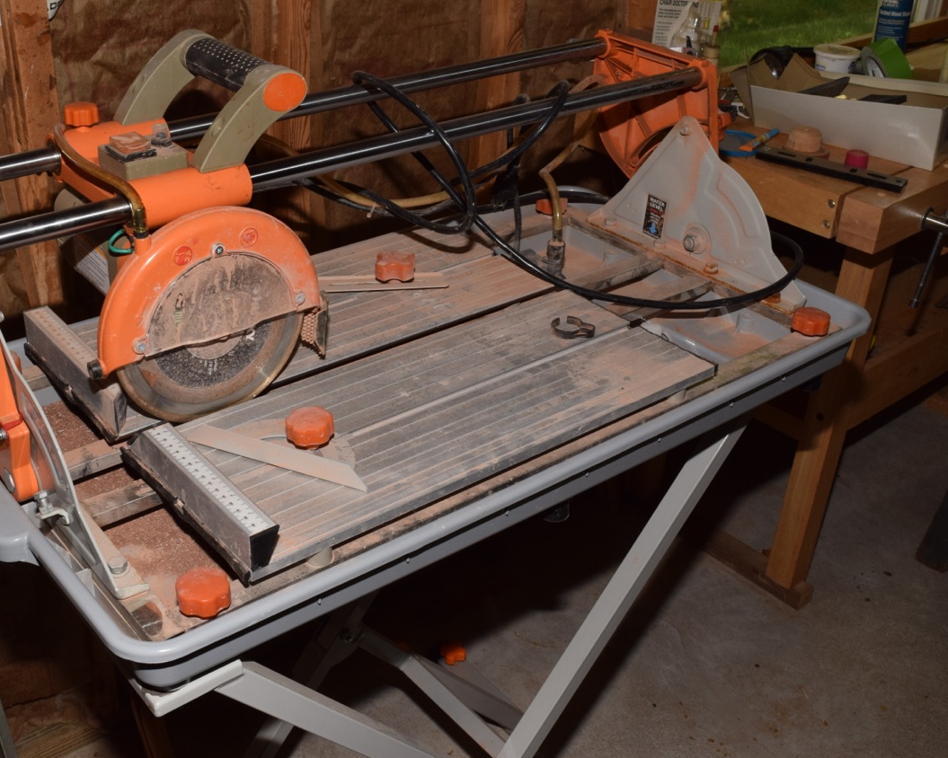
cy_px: 381
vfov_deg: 36.5
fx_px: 1150
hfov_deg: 44.6
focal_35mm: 41
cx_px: 384
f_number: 14
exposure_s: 1/125
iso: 400
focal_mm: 24
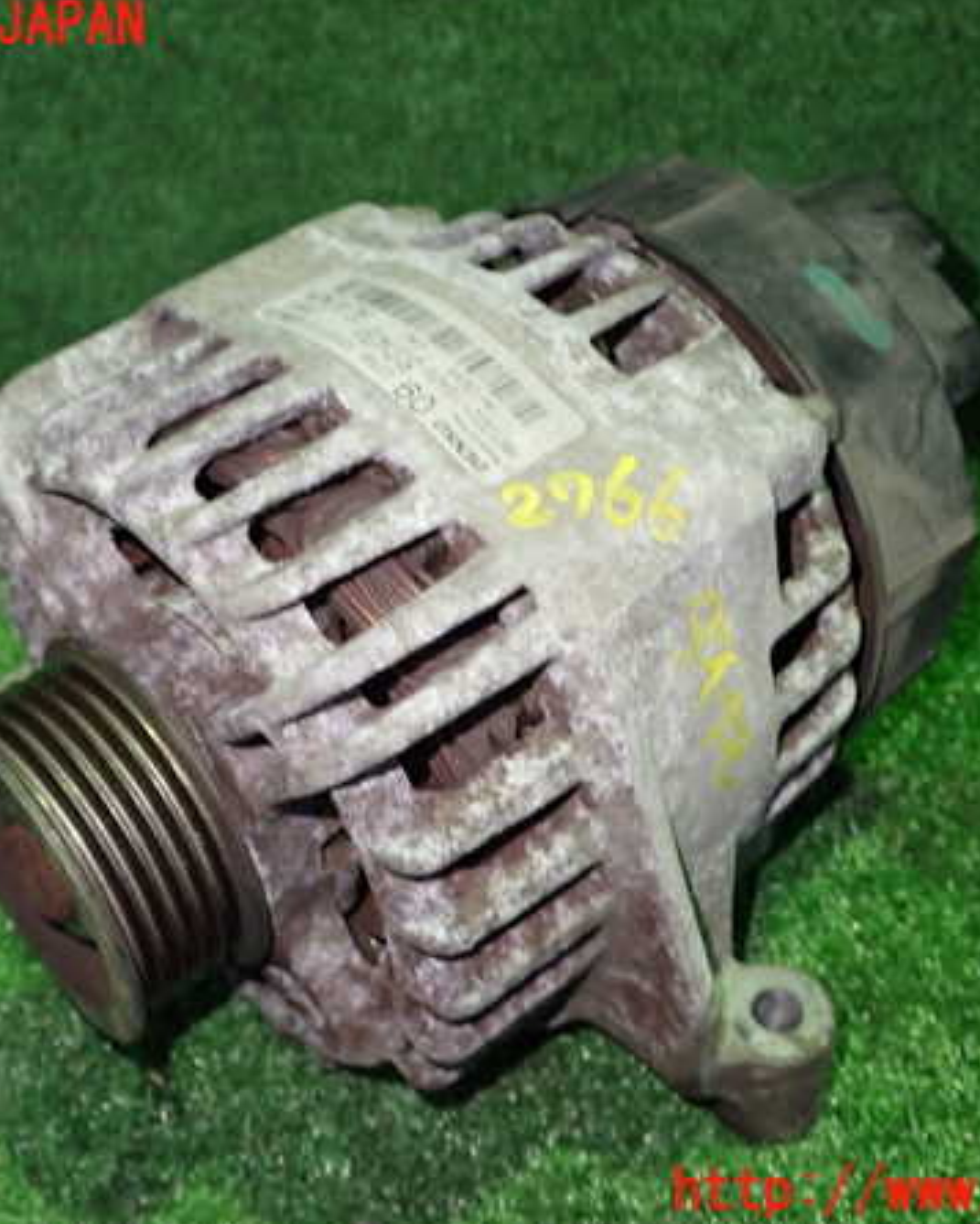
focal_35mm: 42
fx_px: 1522
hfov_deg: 35.7
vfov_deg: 43.8
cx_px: 469
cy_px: 609
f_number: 2.4
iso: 500
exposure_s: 1/30
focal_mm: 5.79
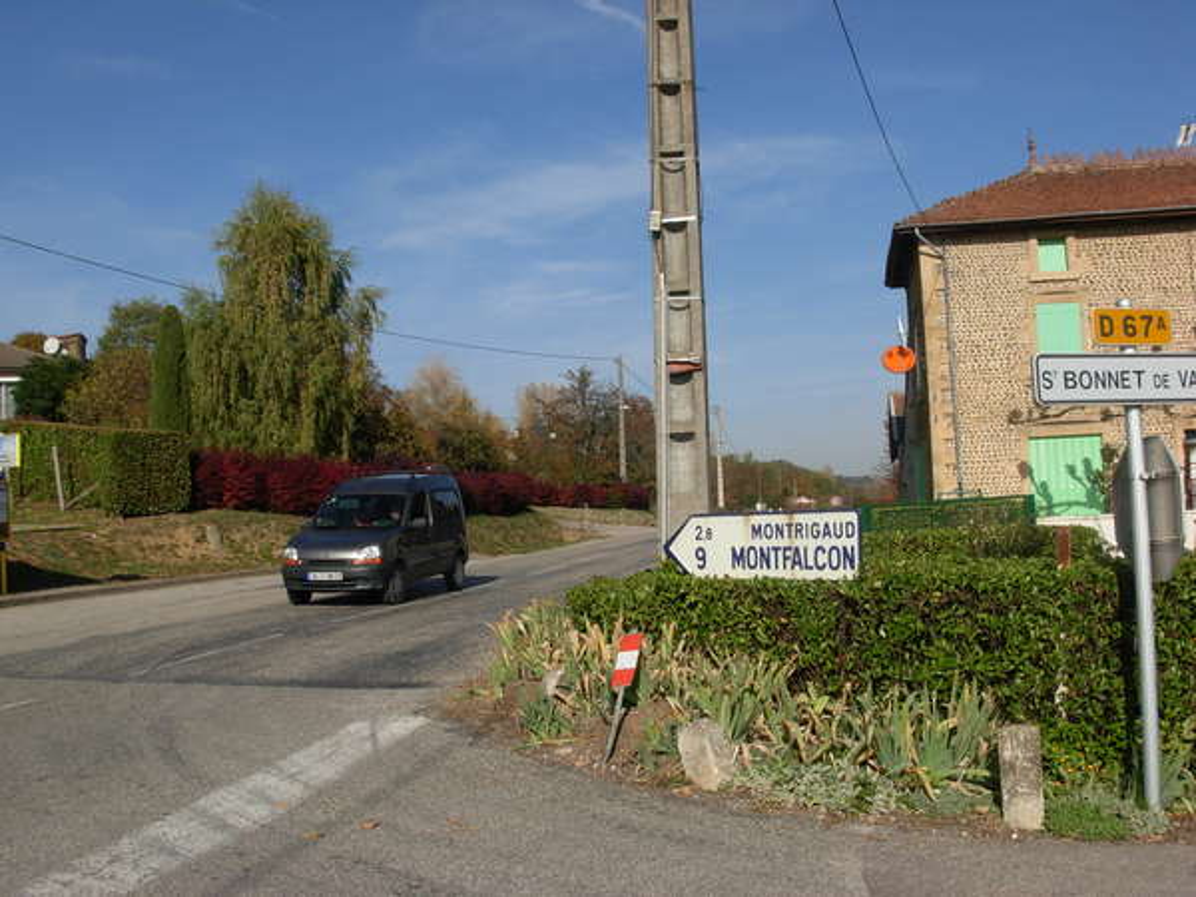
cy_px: 448
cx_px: 598
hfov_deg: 49.0
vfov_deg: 37.7
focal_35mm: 38
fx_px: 1313
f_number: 4.9
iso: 79
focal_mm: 6.3
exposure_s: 1/861
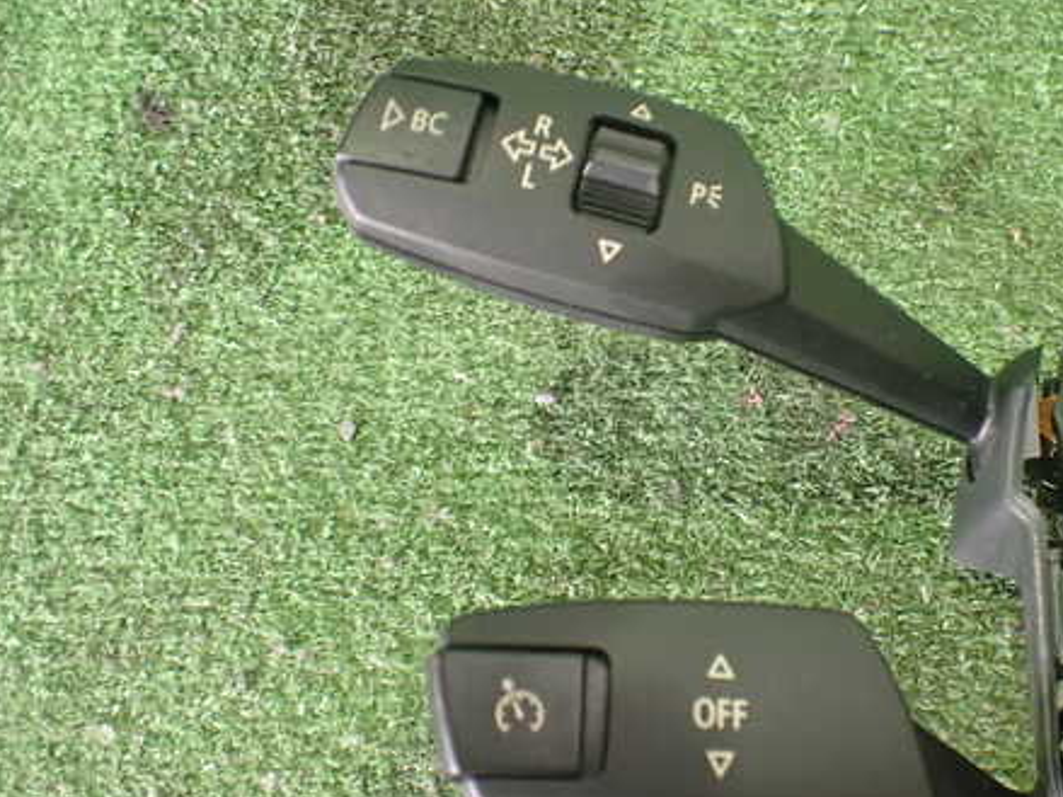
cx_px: 714
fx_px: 1259
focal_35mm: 41
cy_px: 405
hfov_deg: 45.1
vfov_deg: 35.1
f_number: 2.3
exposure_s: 1/40
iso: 800
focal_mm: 5.4
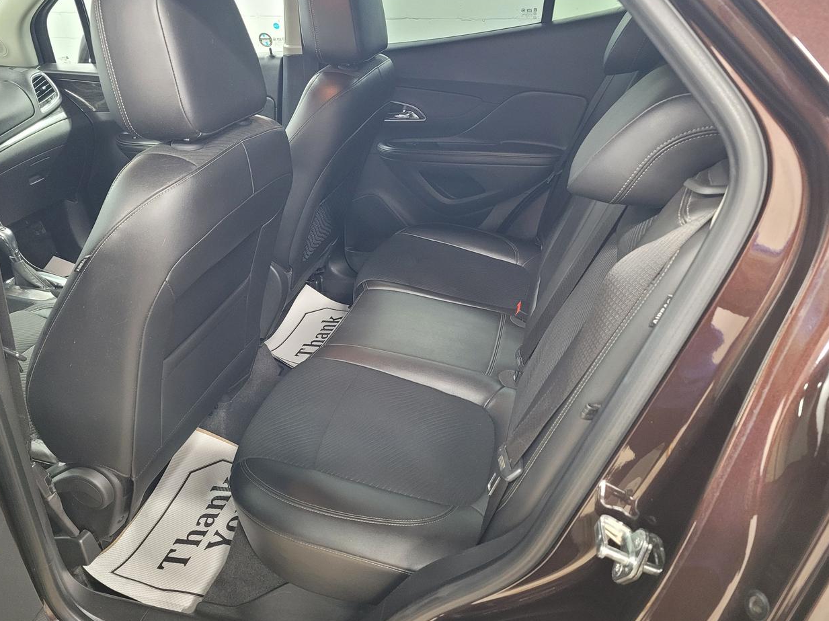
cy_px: 317
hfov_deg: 65.3
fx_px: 646
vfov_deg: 51.3
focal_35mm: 27
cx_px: 401
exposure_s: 1/30
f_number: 1.8
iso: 640
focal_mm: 5.4
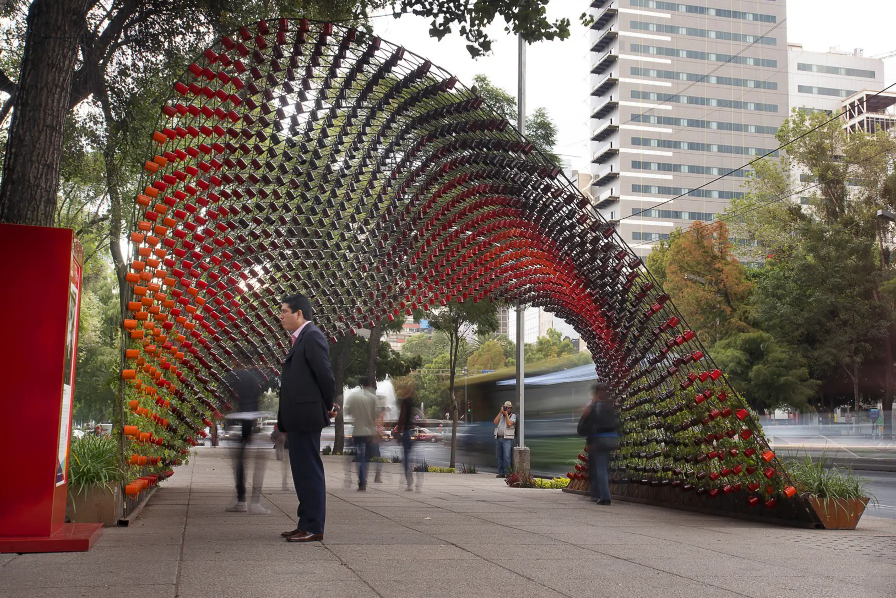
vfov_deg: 31.2
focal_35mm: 43
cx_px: 510
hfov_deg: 45.3
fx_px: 1071
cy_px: 335
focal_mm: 35
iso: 50
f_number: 11
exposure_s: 1.3
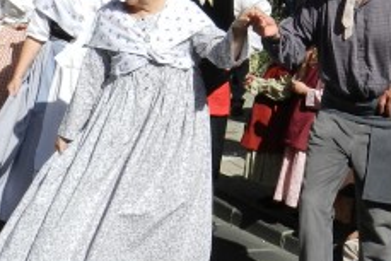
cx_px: 273
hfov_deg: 21.8
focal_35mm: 93
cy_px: 14
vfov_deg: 14.5
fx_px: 1011
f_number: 5
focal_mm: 5.6
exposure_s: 1/800
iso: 160
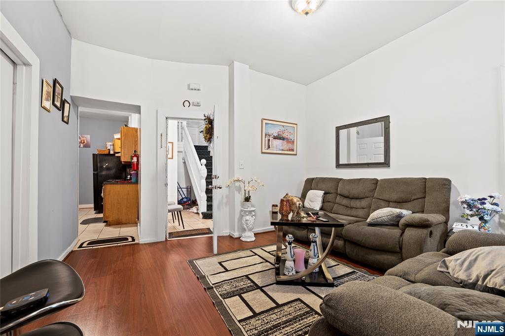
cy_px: 168
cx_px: 252
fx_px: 196
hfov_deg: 104.3
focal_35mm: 14
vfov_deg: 81.2
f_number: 7.1
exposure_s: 5
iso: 100
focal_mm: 14
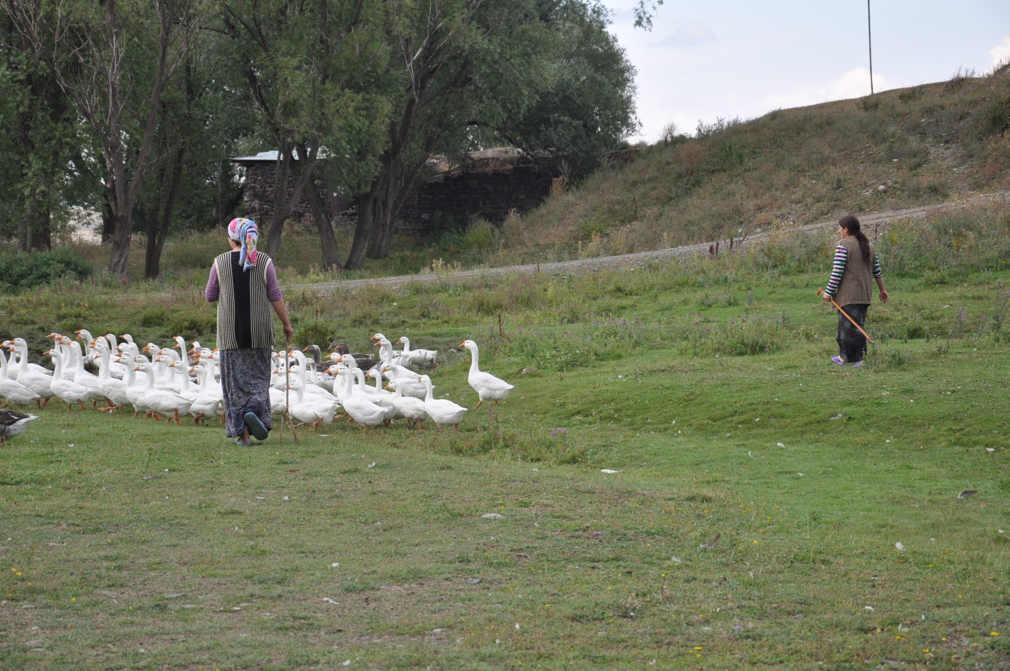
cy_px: 336
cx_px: 505
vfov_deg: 15.7
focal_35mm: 87
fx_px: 2438
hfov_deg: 23.4
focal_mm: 58
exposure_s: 1/640
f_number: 6.3
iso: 500
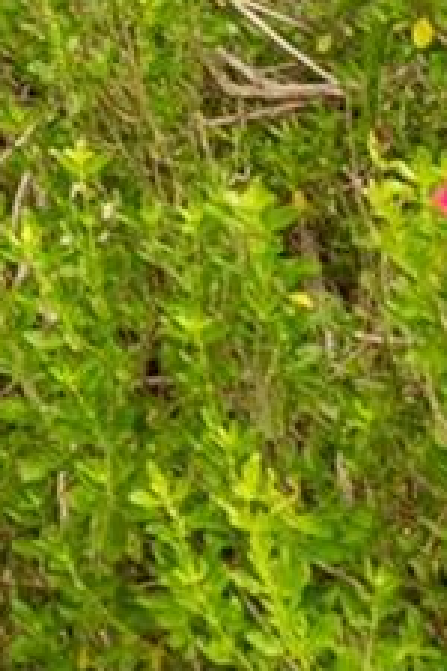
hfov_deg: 7.2
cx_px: -1037
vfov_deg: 10.1
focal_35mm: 164
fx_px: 3054
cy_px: -1194
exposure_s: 1/80
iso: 200
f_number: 9
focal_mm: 18
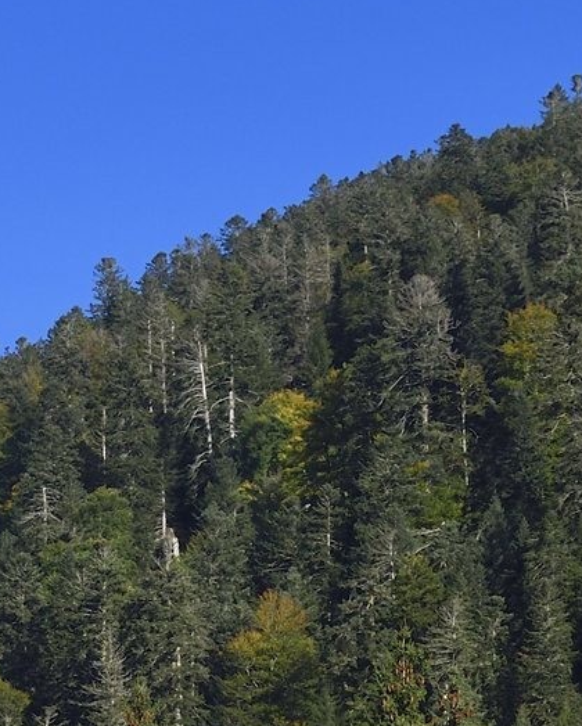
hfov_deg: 7.2
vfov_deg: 8.5
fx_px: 4624
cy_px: 1428
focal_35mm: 215
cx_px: 567
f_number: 9
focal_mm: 50
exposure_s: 1/500
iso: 200
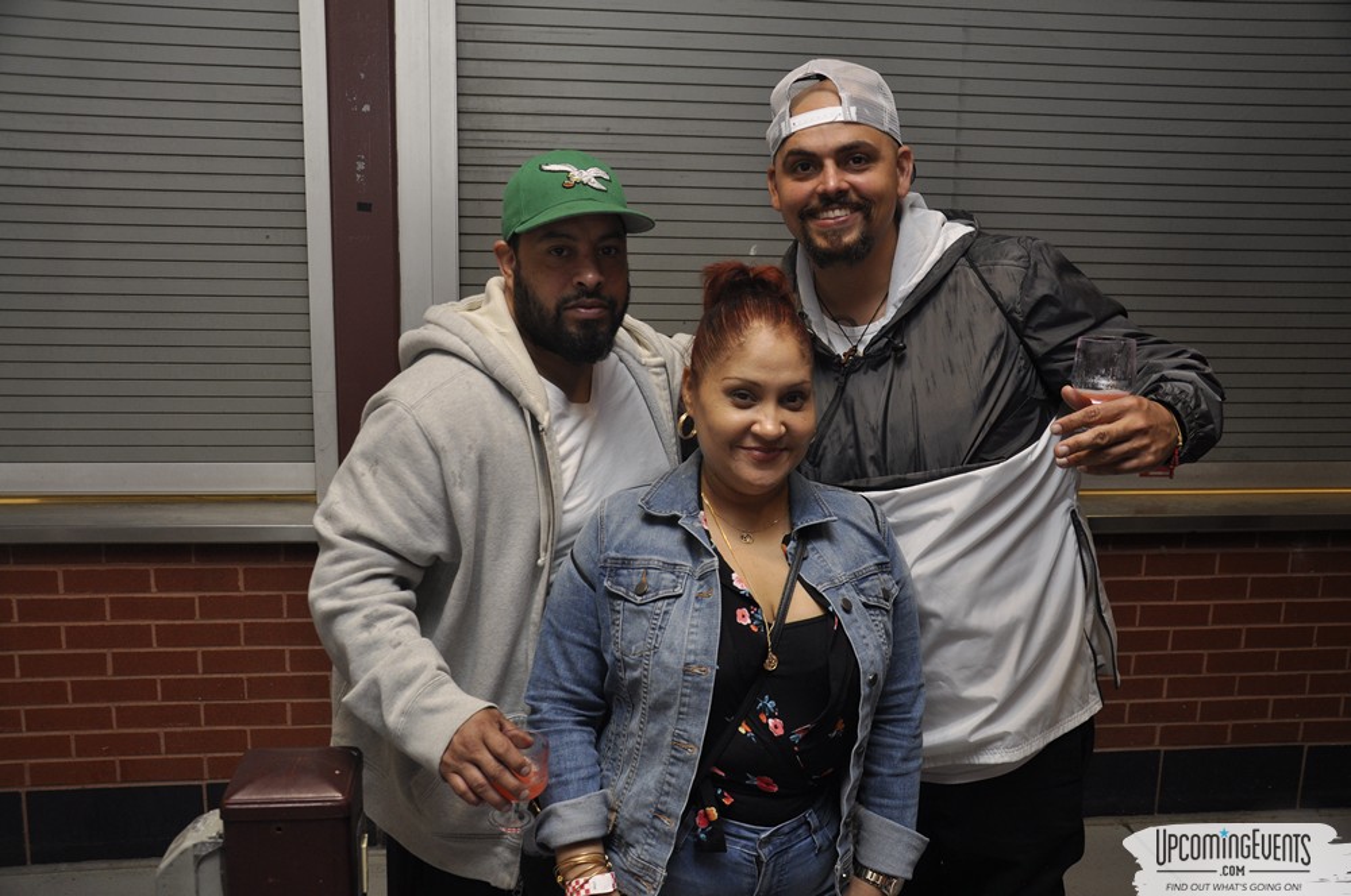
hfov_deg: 57.3
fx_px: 1237
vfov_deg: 39.9
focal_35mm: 33
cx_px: 676
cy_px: 448
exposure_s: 1/60
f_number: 5
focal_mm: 22
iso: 400
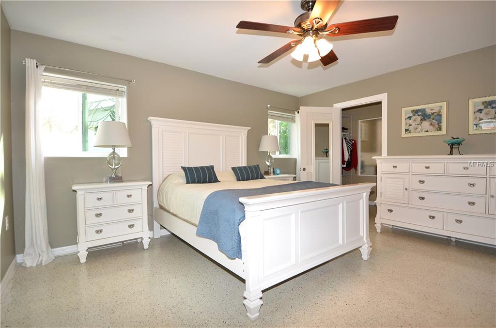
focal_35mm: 16
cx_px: 248
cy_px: 164
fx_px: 227
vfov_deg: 71.7
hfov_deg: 95.1
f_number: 4
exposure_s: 1/60
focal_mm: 11
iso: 220
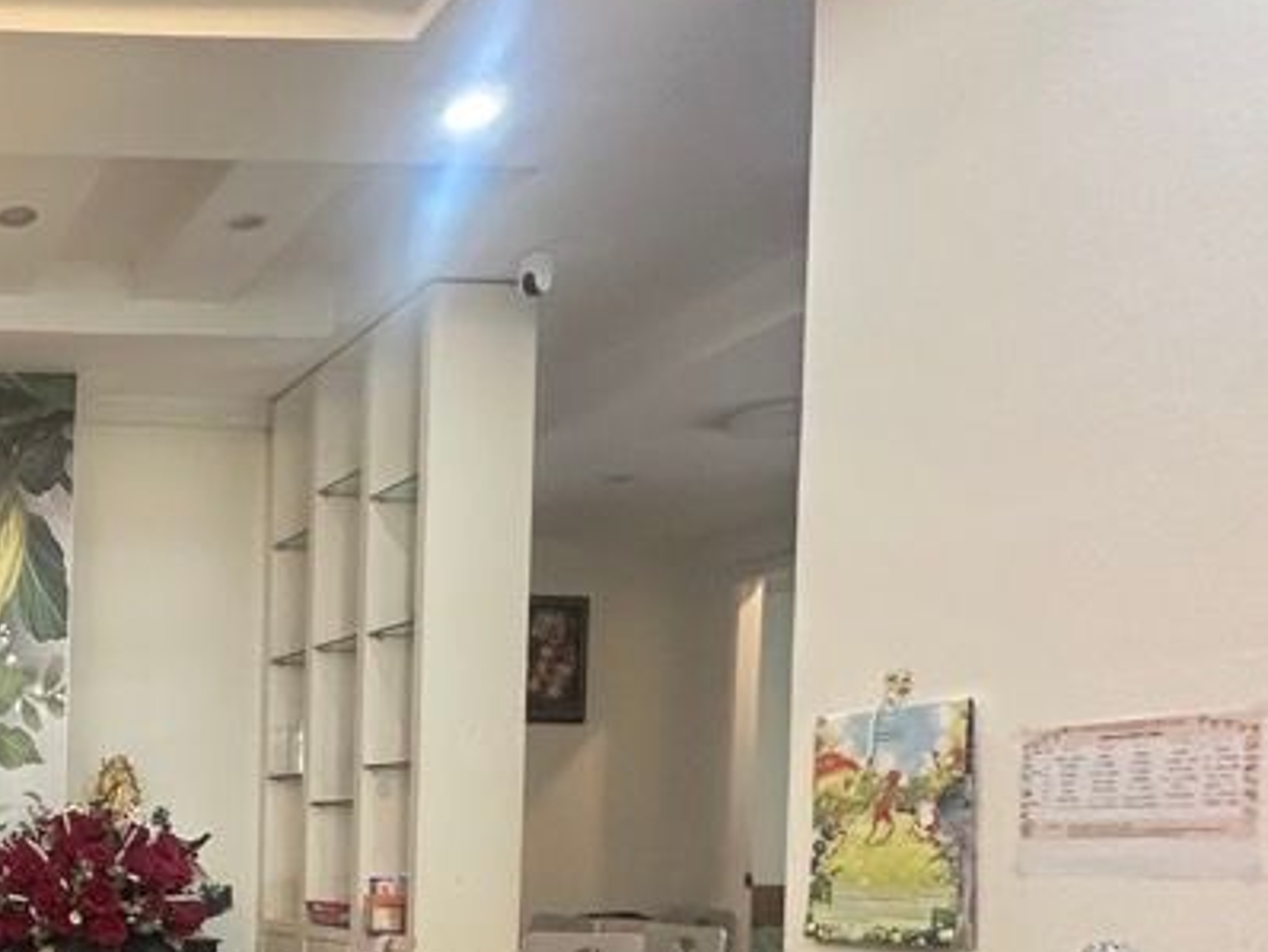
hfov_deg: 37.5
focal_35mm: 36
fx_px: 1319
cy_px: 872
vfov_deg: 36.9
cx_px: -284
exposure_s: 1/50
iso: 400
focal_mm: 2.22
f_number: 2.2
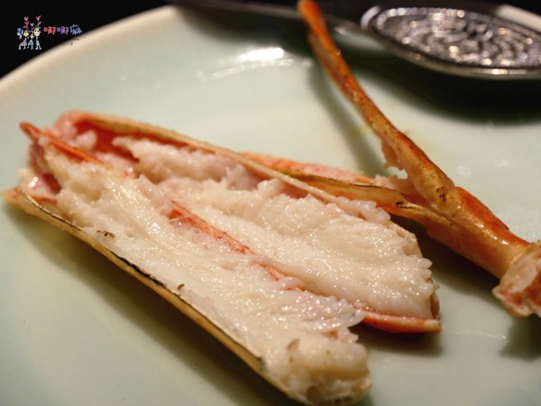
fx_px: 2876
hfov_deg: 10.7
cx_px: 270
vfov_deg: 8.1
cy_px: 203
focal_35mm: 184
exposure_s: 1/50
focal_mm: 92
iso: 800
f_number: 5.4
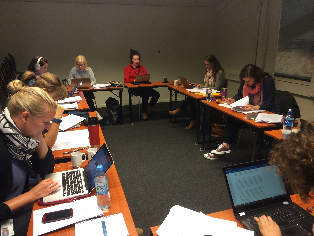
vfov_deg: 48.2
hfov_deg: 61.7
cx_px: 157
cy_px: 118
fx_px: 263
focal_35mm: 29
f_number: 2.2
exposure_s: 1/30
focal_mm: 4.15
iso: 64
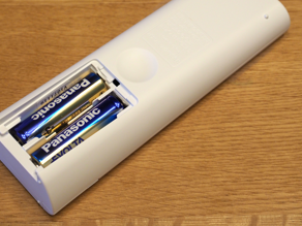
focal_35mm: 115
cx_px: 154
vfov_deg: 12.9
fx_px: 1003
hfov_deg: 17.1
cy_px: 78
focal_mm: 40
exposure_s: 1/100
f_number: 5
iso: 500
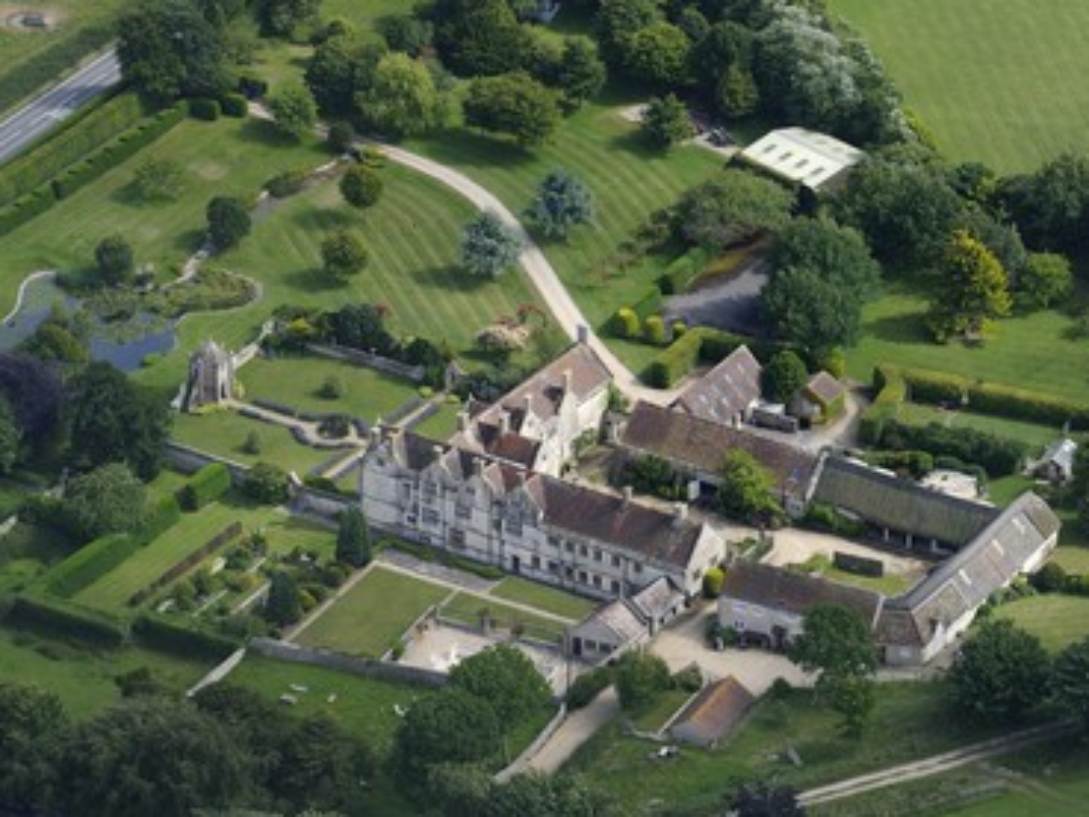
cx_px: 522
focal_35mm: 164
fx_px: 5161
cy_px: 410
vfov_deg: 9.1
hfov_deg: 12.0
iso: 400
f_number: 6.3
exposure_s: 1/800
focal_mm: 150
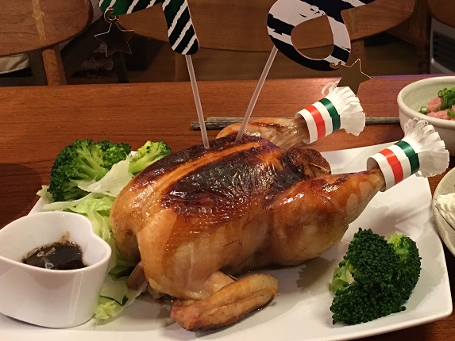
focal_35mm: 51
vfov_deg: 28.6
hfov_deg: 36.0
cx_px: 375
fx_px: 670
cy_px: 159
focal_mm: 4.15
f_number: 2.2
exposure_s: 1/10
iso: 100
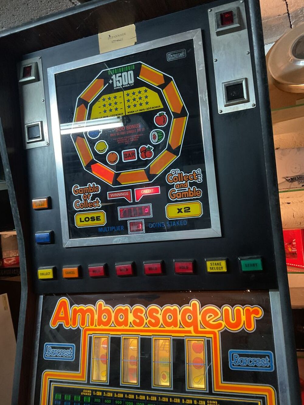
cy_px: 202
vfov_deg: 61.7
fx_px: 340
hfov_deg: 48.2
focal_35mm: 29
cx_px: 152
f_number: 1.8
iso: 250
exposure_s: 1/33
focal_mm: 3
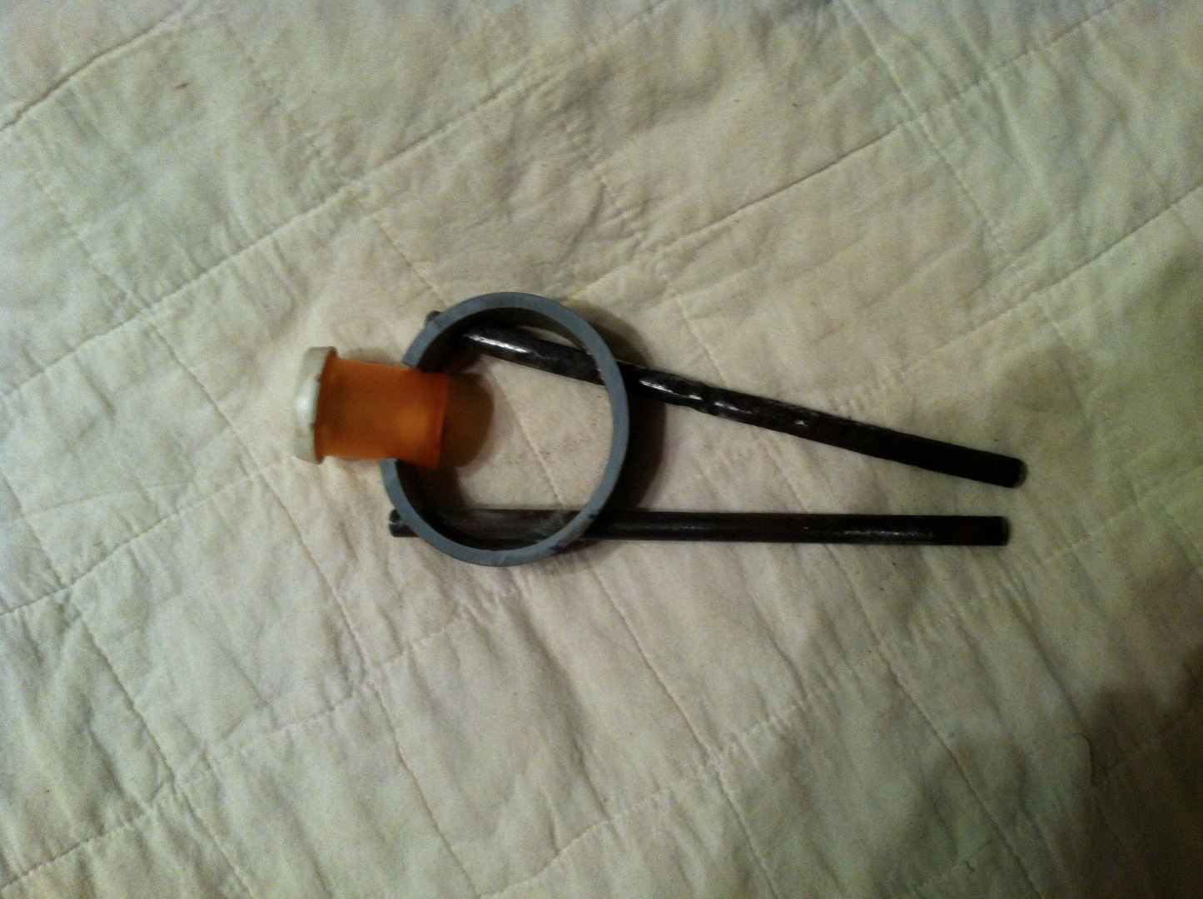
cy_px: 450
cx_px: 602
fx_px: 1215
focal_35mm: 35
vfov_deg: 40.6
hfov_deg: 52.7
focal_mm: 3.85
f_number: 2.8
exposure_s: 1/15
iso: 160
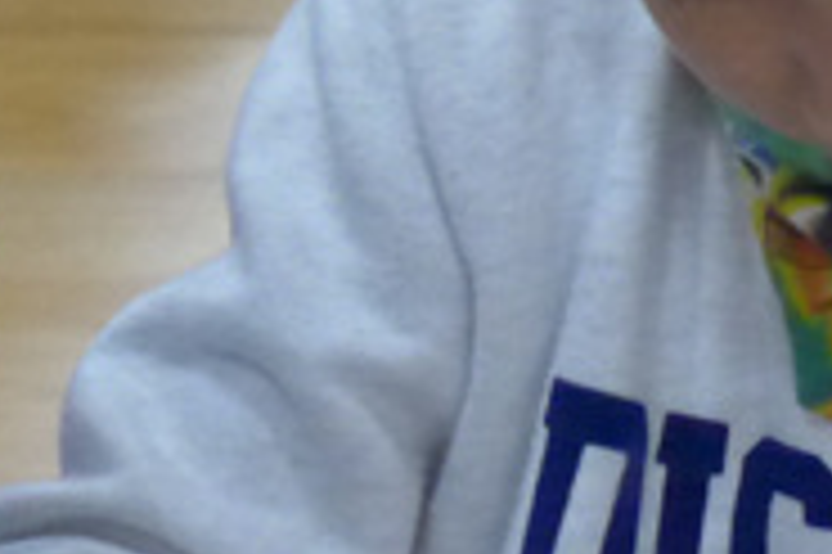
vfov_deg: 4.2
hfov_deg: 6.3
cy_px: -437
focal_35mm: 324
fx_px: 7481
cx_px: 868
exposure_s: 1/500
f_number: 2.3
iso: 1600
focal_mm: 17.7
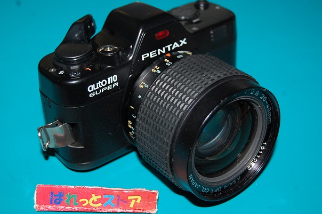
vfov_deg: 19.0
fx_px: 639
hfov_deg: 28.3
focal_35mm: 72
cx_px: 164
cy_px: 102
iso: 400
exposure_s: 1/60
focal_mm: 45
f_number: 5.3
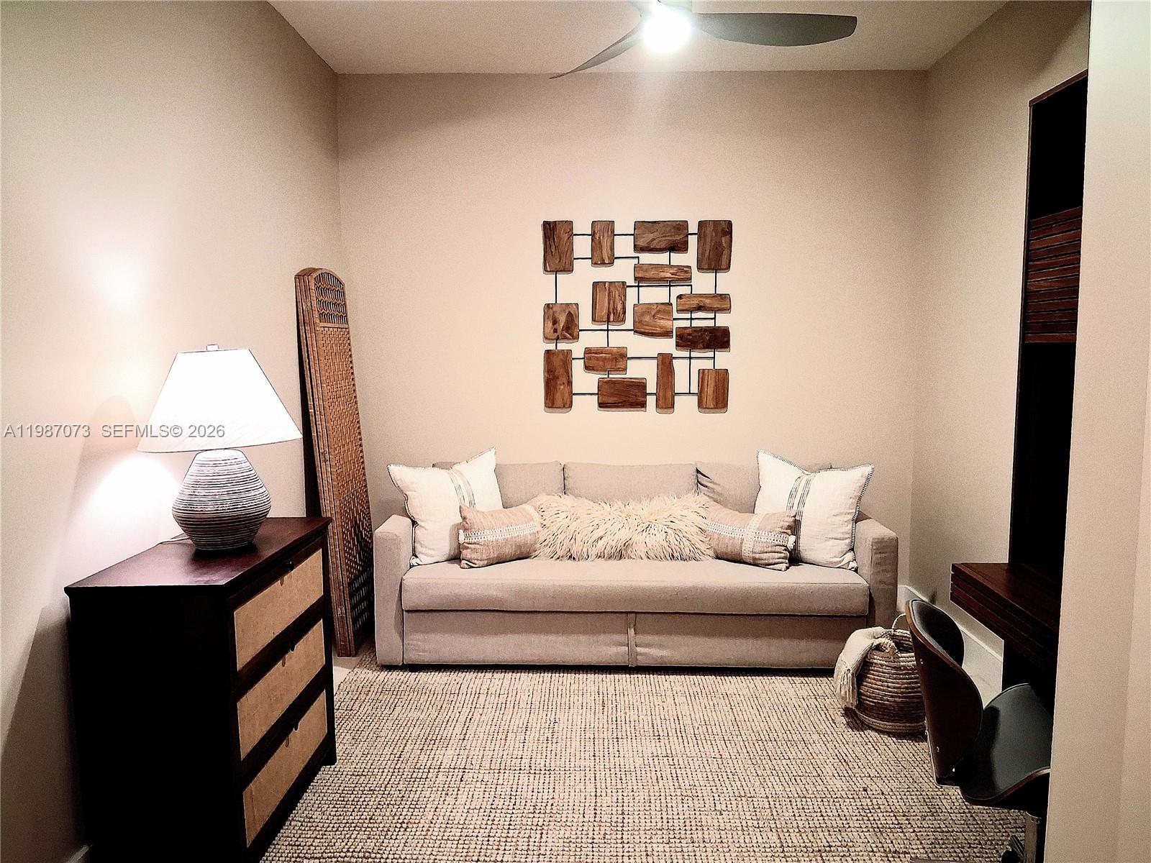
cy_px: 432
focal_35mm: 26
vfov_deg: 53.1
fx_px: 865
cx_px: 576
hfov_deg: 67.3
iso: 640
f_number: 1.8
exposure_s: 1/60.2
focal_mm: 3.98
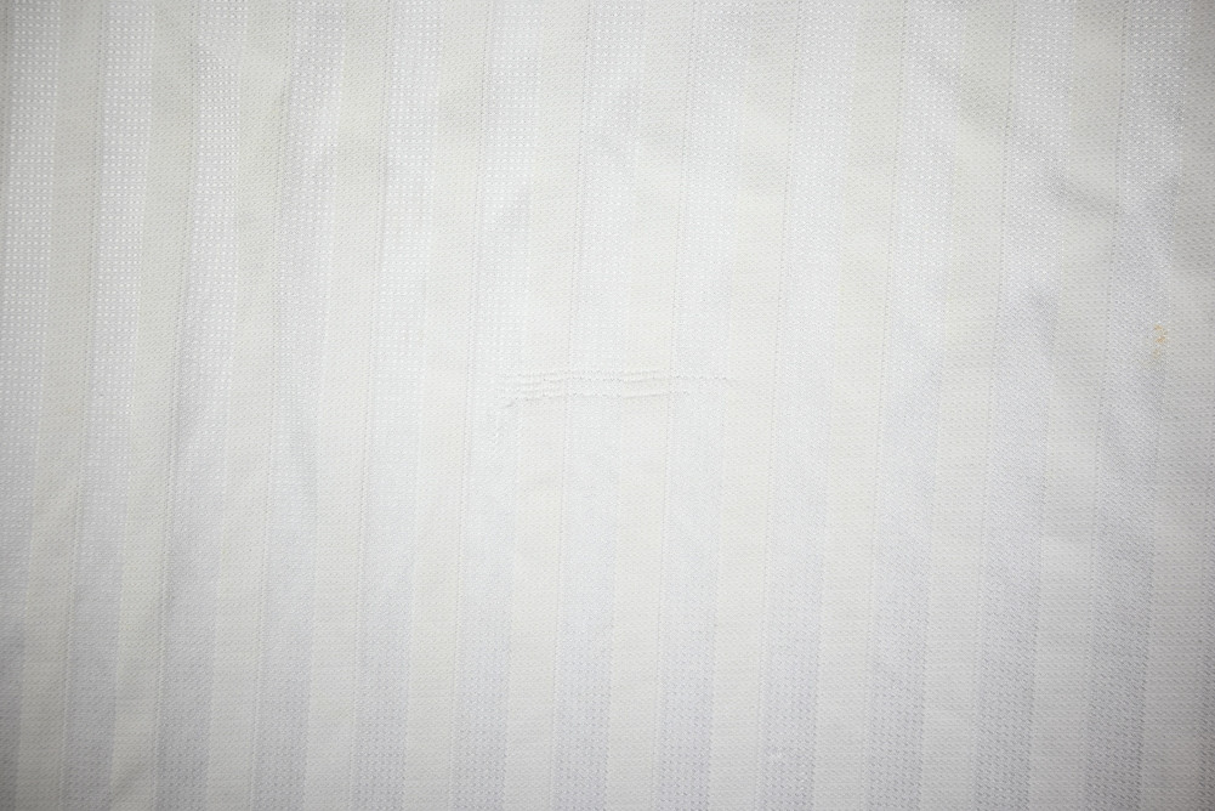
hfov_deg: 73.7
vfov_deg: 53.2
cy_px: 406
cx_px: 608
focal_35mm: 24
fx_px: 810
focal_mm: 24
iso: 200
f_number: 4.8
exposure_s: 1/125
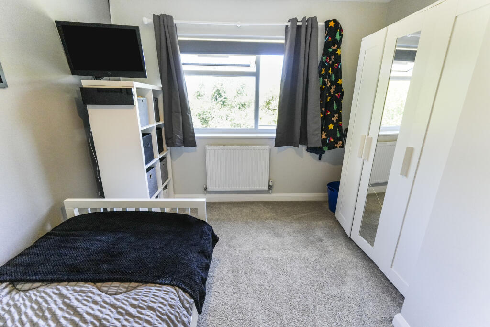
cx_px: 245
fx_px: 204
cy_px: 164
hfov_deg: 100.4
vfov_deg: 77.3
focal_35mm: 15
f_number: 4
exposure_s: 1/160
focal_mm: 10
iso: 1000
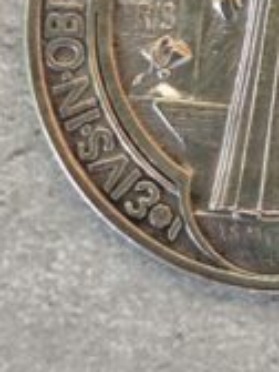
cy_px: 20
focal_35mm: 222
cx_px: 310
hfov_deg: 6.7
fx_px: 2386
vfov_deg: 8.9
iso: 320
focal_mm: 6.19
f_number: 1.65
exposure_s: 1/25
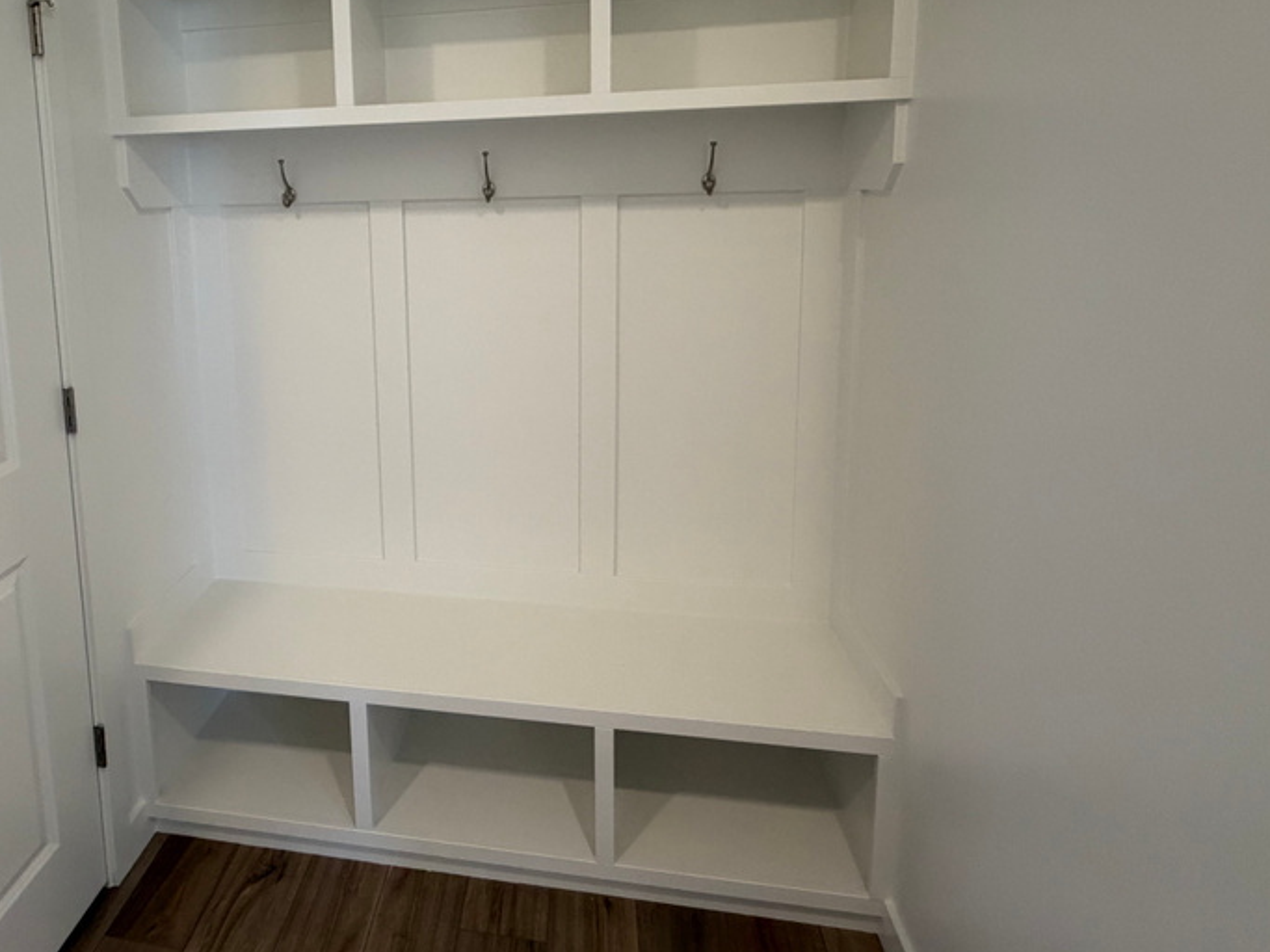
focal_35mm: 21
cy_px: 288
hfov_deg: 77.0
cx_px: 446
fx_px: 770
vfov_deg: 61.3
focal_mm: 2.22
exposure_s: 1/120
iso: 250
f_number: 2.2
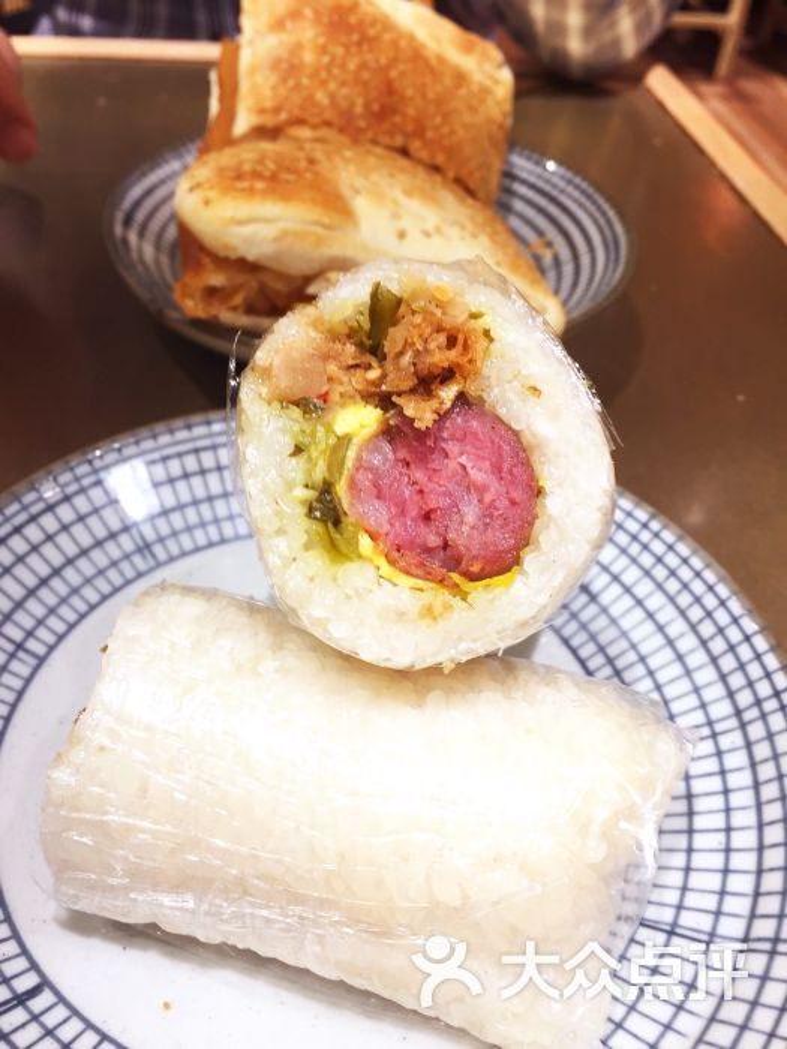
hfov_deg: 48.2
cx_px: 394
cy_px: 524
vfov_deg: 61.7
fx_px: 879
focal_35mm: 29
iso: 40
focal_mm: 4.15
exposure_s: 1/50
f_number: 2.2
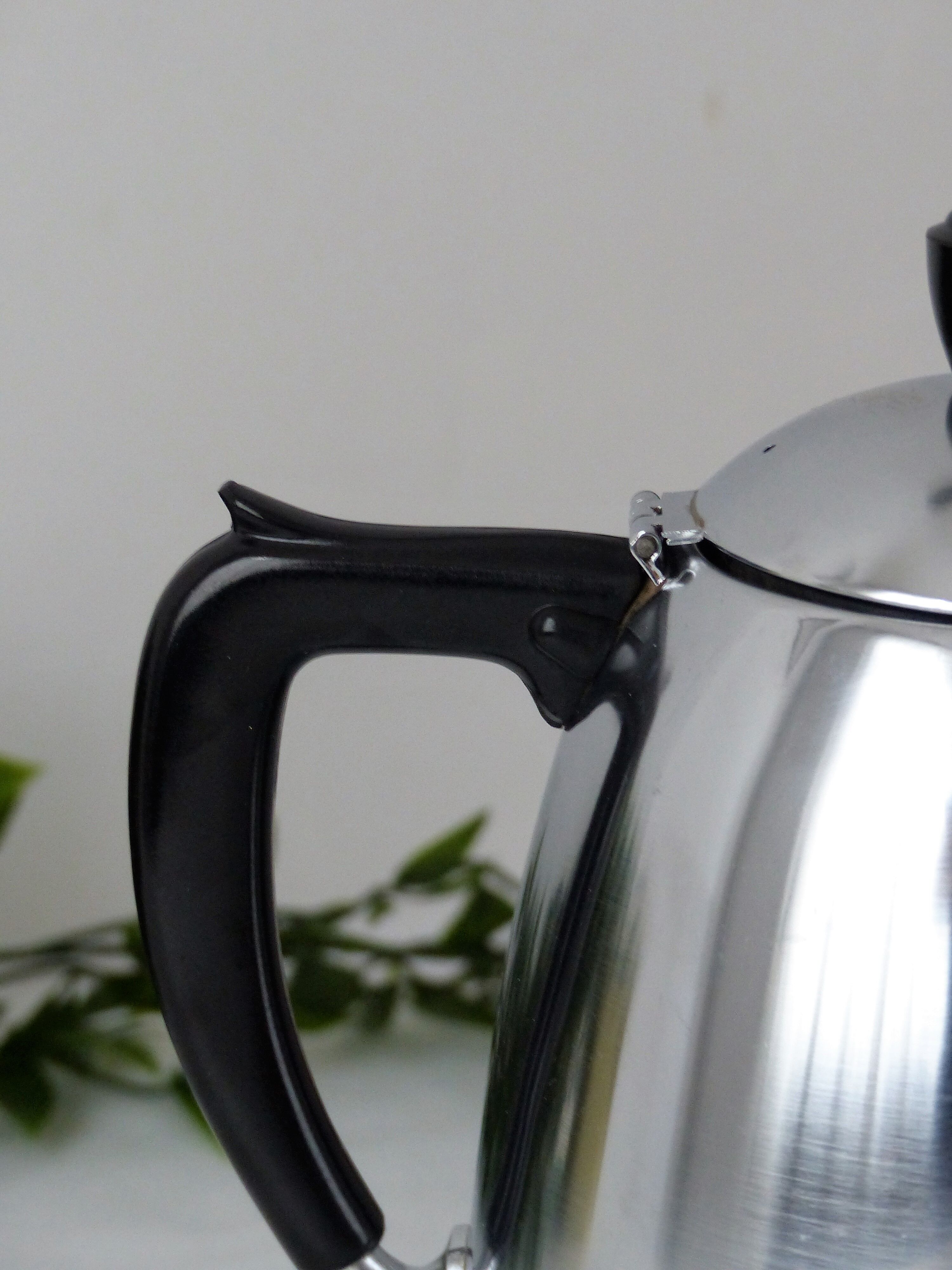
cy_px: 635
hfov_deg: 10.3
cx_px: 476
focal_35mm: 144
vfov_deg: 13.7
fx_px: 5280
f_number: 2.8
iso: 400
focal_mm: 23.5
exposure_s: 1/50
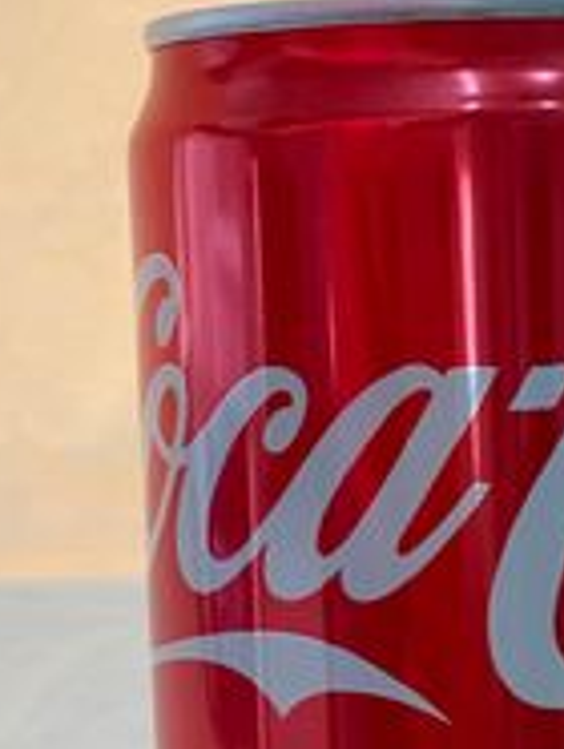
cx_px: 322
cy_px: 785
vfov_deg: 16.1
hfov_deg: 12.5
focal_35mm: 119
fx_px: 2579
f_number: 2.4
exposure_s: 1/60
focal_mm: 6
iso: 125
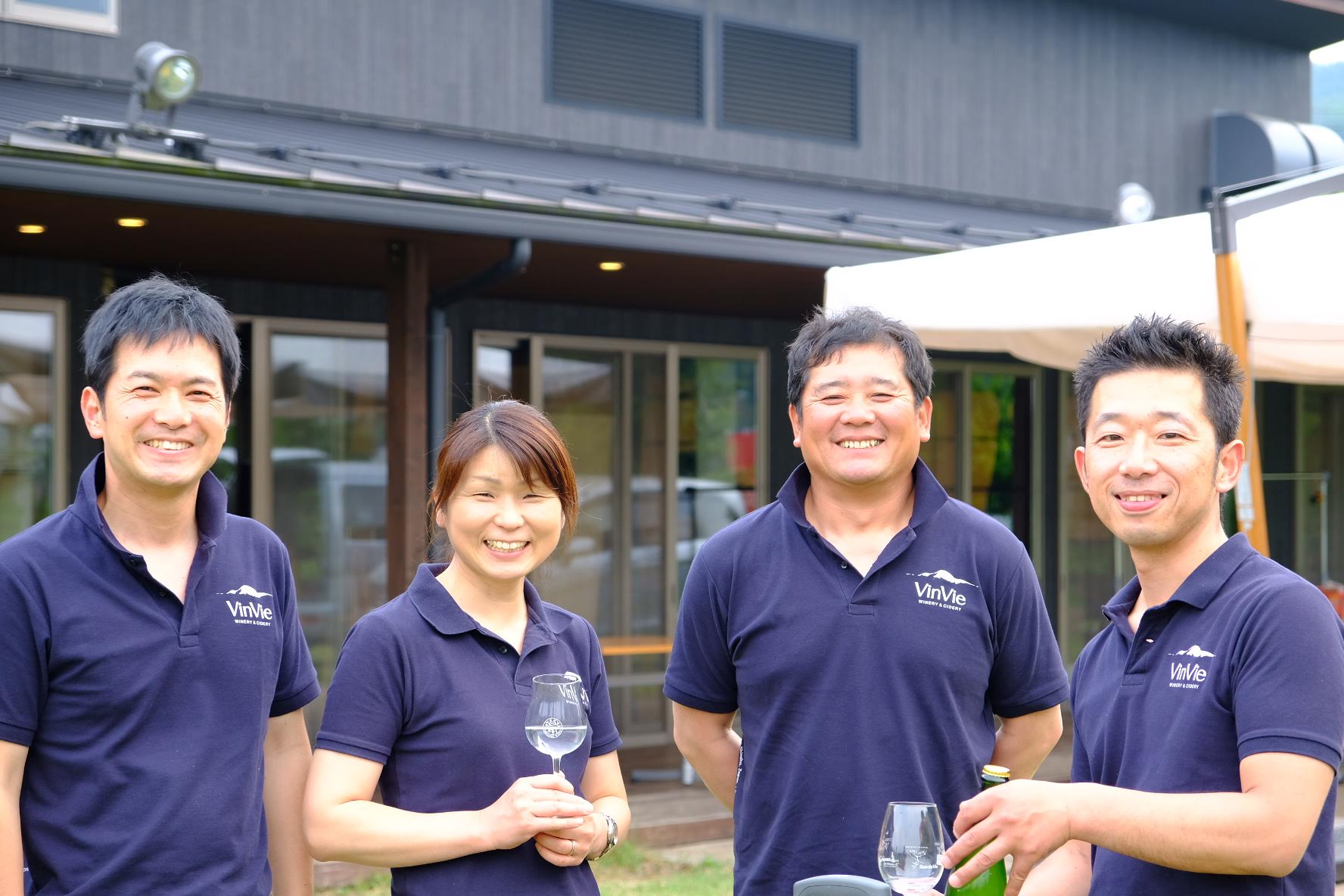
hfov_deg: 24.5
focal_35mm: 83
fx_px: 3098
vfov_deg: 16.5
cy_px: 448
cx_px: 672
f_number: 4.5
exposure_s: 1/60
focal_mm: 55
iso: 400
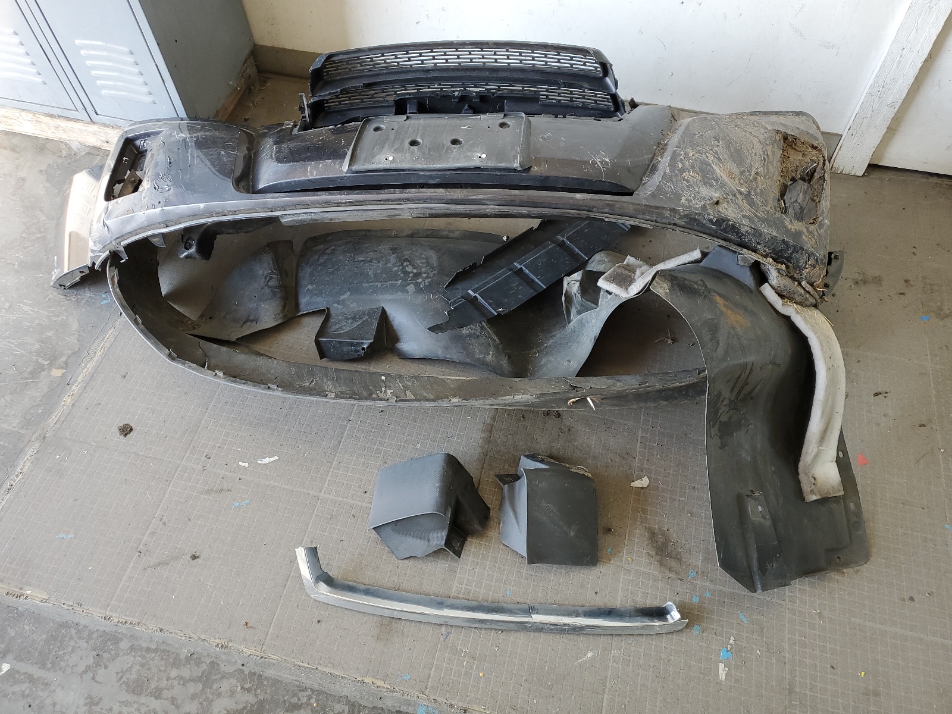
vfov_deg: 53.1
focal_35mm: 26
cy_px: 357
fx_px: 715
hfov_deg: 67.3
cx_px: 476
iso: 57
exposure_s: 1/120
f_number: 1.5
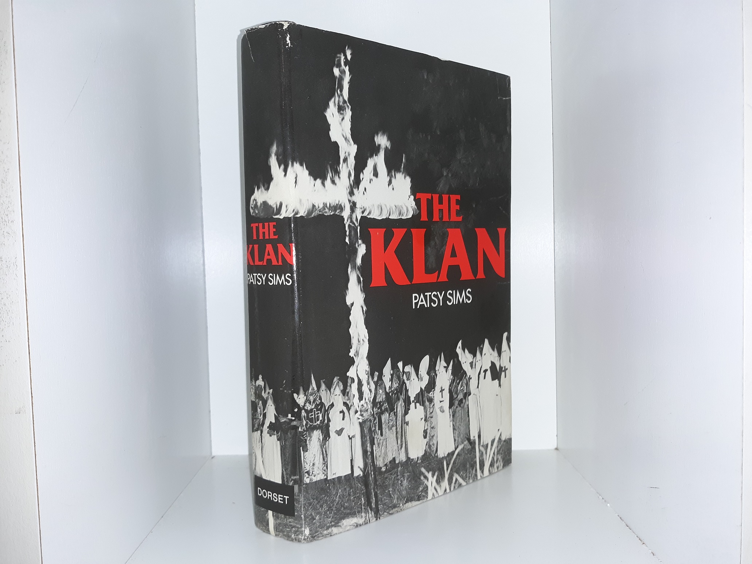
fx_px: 608
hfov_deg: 63.4
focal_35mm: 28
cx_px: 376
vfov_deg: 49.7
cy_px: 282
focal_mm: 3.7
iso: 64
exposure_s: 1/120
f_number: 1.7
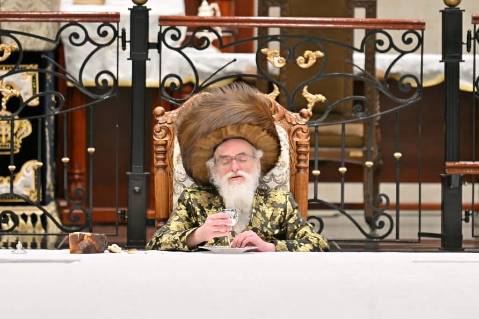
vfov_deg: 4.6
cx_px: 240
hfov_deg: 6.9
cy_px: 160
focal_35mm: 300
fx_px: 3992
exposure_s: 1/320
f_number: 2.8
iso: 200
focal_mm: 200
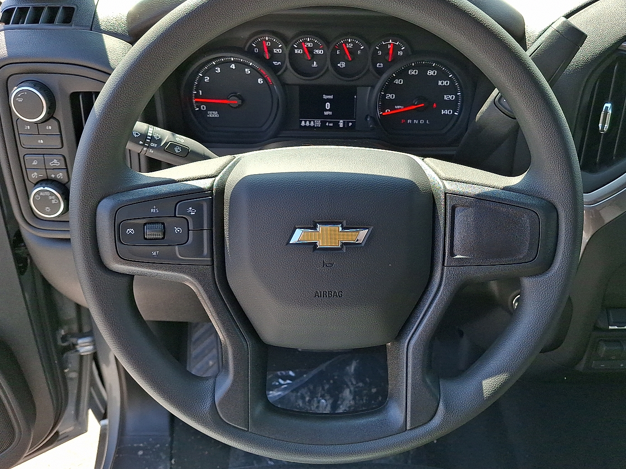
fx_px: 524
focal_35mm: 29
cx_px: 343
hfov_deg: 61.5
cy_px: 216
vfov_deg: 48.2
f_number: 1.8
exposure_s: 1/385
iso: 30
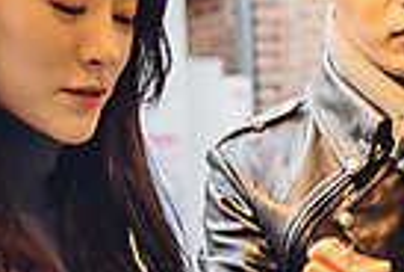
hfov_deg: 13.3
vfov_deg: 8.9
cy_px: 370
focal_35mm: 153
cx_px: 346
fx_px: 1721
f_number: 2.8
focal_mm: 35
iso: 640
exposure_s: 1/50
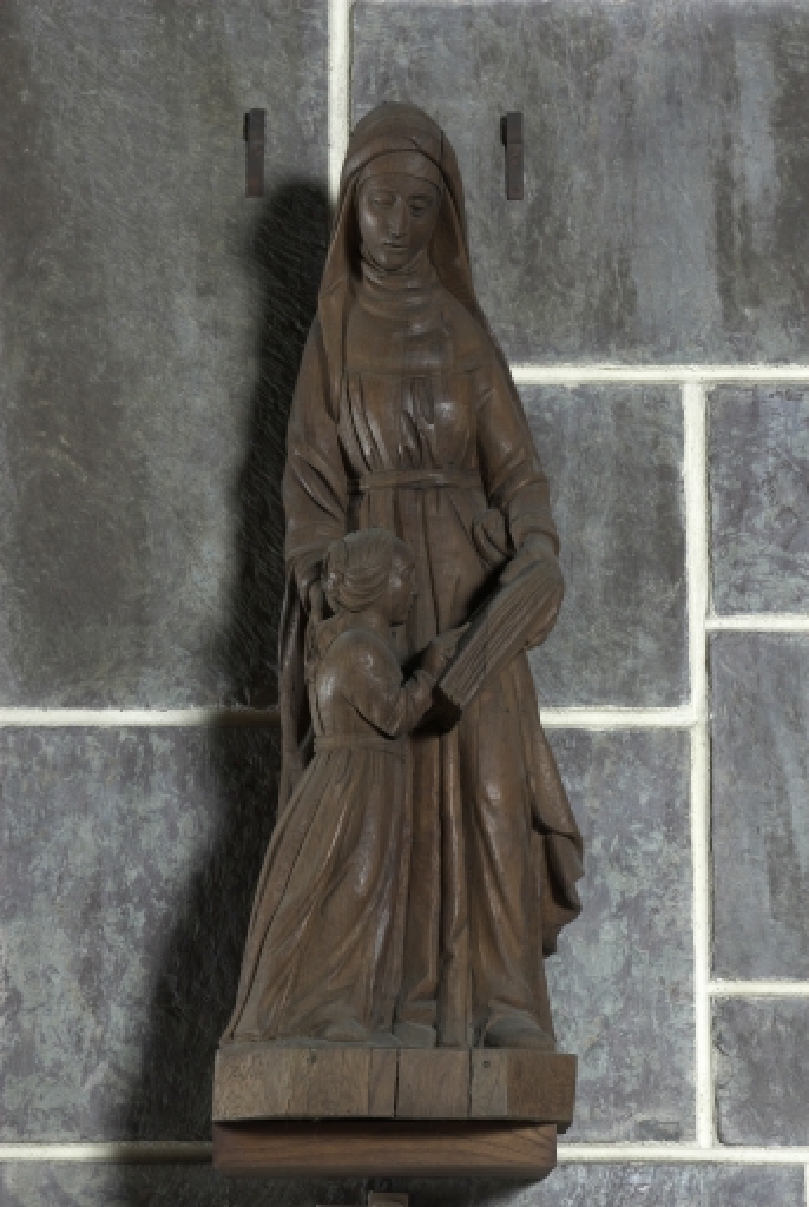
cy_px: 604
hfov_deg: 14.8
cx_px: 404
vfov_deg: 21.9
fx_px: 3124
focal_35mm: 93
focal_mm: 62
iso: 100
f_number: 11
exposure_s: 1/50
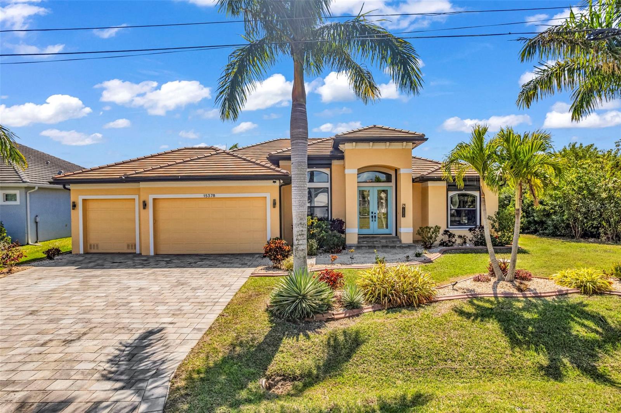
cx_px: 310
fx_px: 379
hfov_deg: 78.6
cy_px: 206
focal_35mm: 22
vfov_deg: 57.2
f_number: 2.8
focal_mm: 8.38
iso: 110
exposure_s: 1/2500
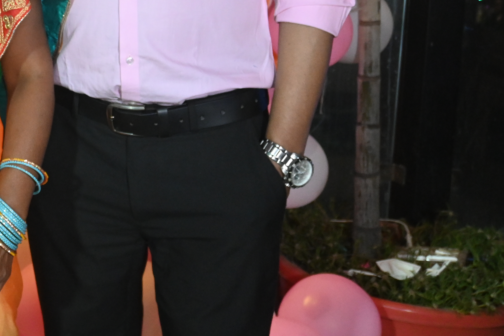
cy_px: -64
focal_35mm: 75
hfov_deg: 24.3
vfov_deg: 17.4
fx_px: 1050
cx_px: -112
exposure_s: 1/125
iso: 1800
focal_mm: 20
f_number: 3.8
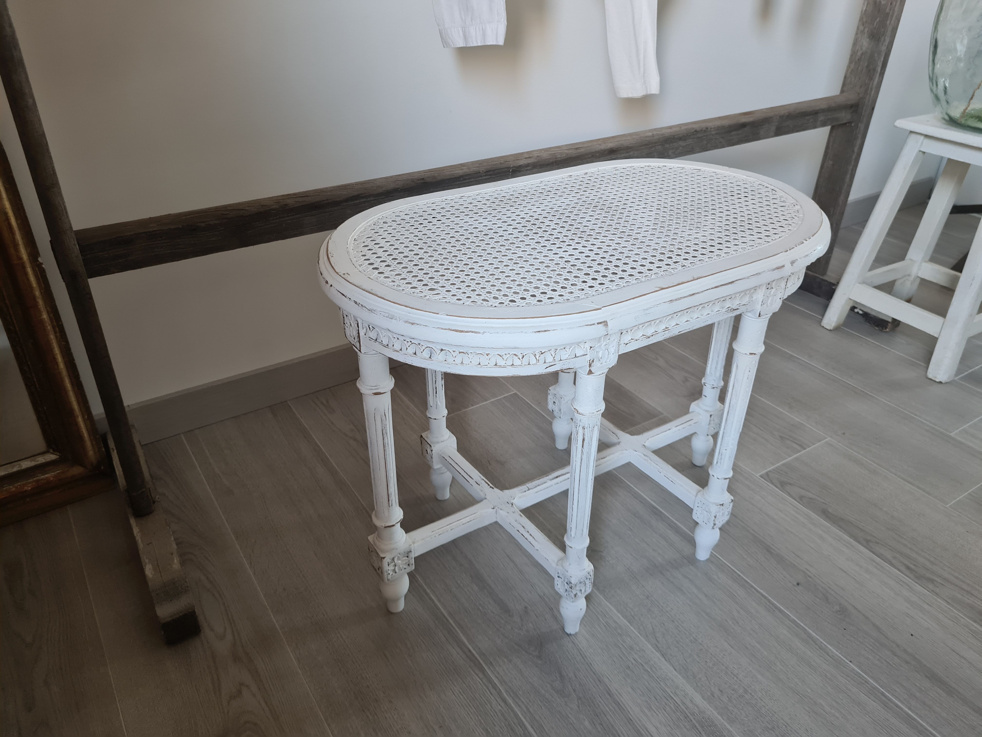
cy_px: 368
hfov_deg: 67.3
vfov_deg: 53.1
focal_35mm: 26
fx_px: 738
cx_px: 491
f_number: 1.8
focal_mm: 5.4
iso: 250
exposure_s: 1/50
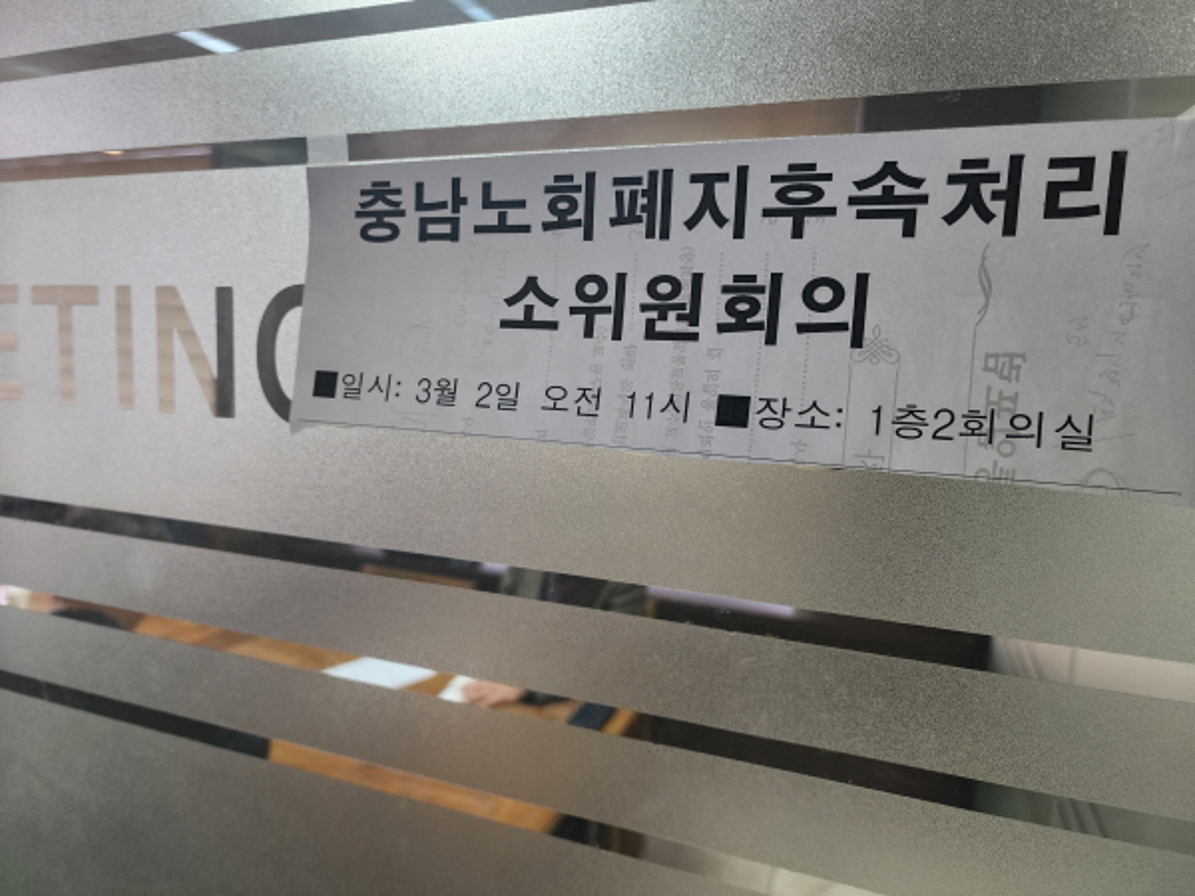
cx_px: 598
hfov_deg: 73.9
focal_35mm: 23
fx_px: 794
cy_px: 448
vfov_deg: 58.9
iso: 125
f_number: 1.8
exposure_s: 1/120
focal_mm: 6.4
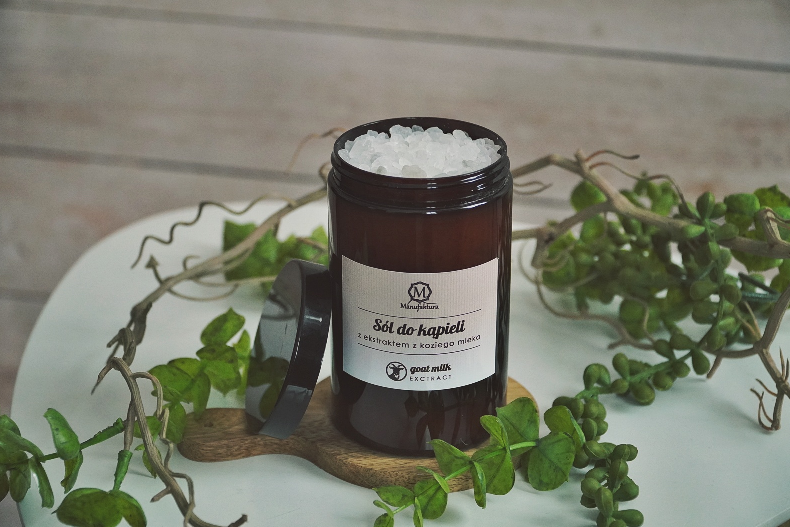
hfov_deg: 26.6
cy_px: 266
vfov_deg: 18.0
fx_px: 1668
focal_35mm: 76
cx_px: 394
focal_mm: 50
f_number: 4
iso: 3200
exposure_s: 1/160
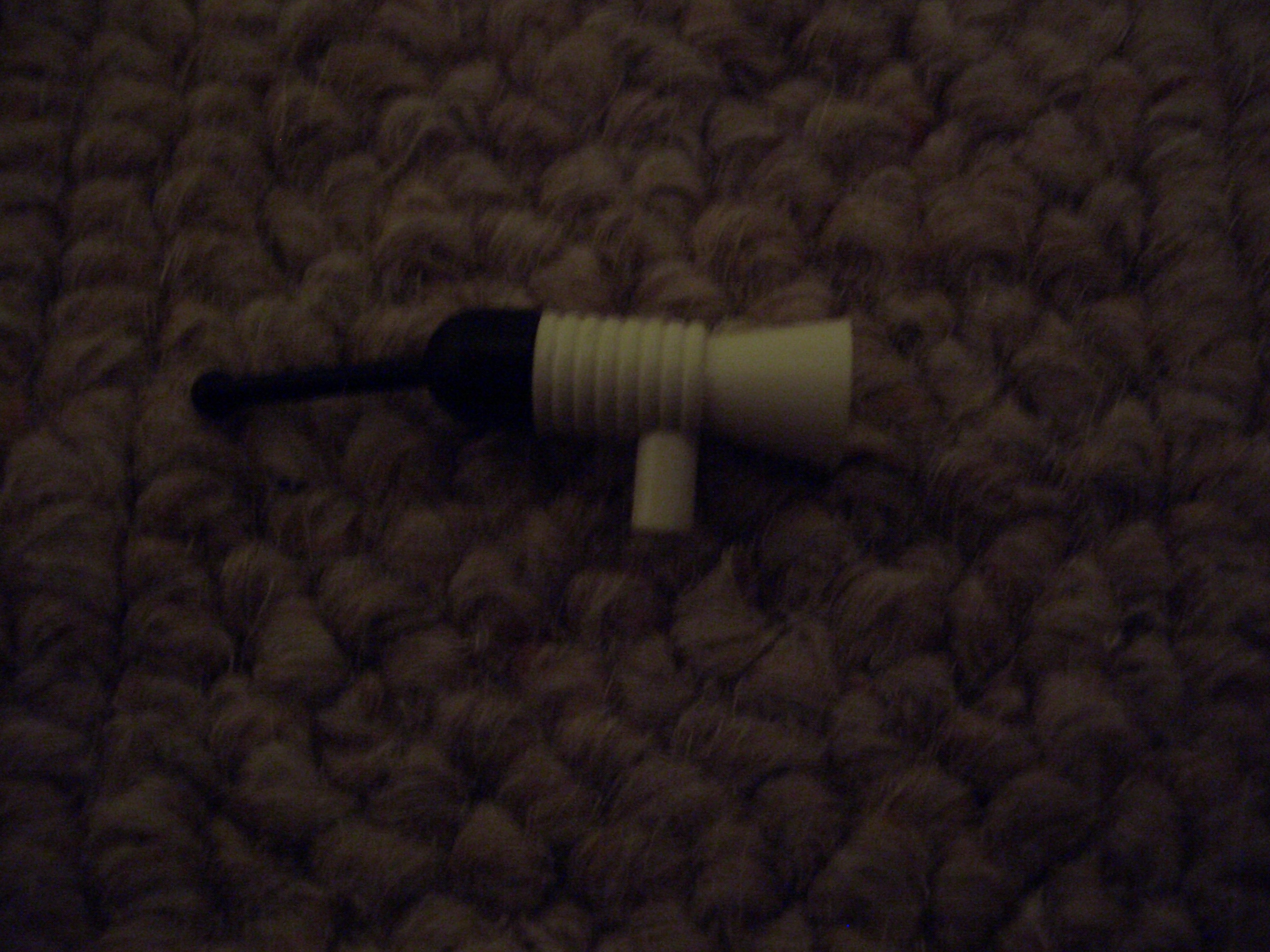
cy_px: 476
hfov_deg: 52.6
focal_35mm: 35
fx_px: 1284
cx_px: 635
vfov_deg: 40.7
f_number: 2.6
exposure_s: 1/8
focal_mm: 5.8
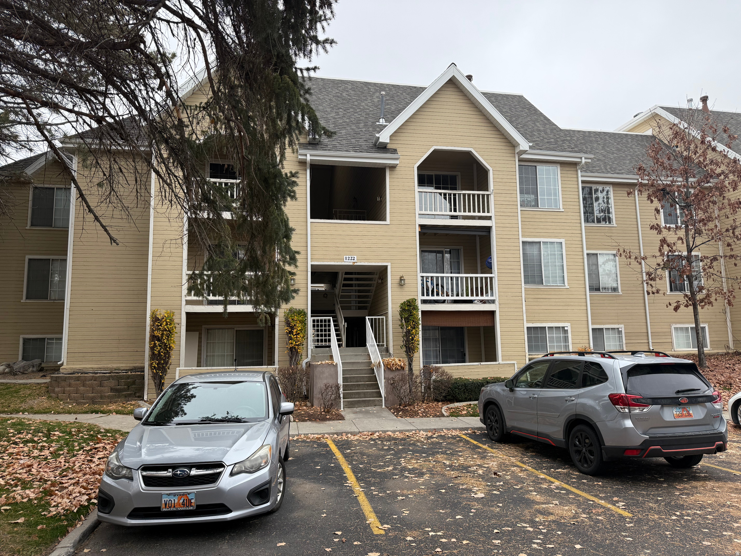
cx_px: 370
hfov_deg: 71.6
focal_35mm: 24
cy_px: 278
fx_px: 514
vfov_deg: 56.8
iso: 100
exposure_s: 1/632
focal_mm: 6.76
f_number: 1.78
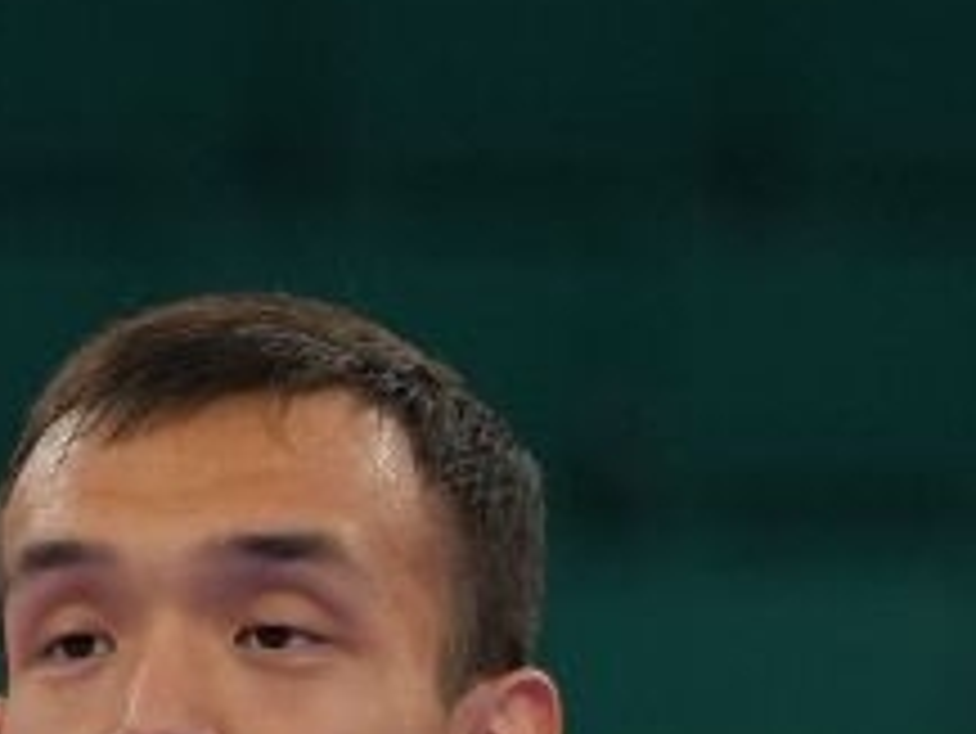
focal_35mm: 1593
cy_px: 1842
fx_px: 44940
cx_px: -1232
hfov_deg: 1.2
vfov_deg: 0.9
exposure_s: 1/1000
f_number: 2.8
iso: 500
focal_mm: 200
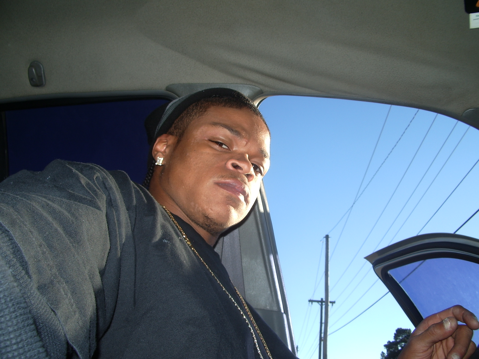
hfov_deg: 52.6
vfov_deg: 40.7
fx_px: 484
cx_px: 240
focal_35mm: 35
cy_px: 180
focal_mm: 5.8
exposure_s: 1/200
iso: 50
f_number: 4.3
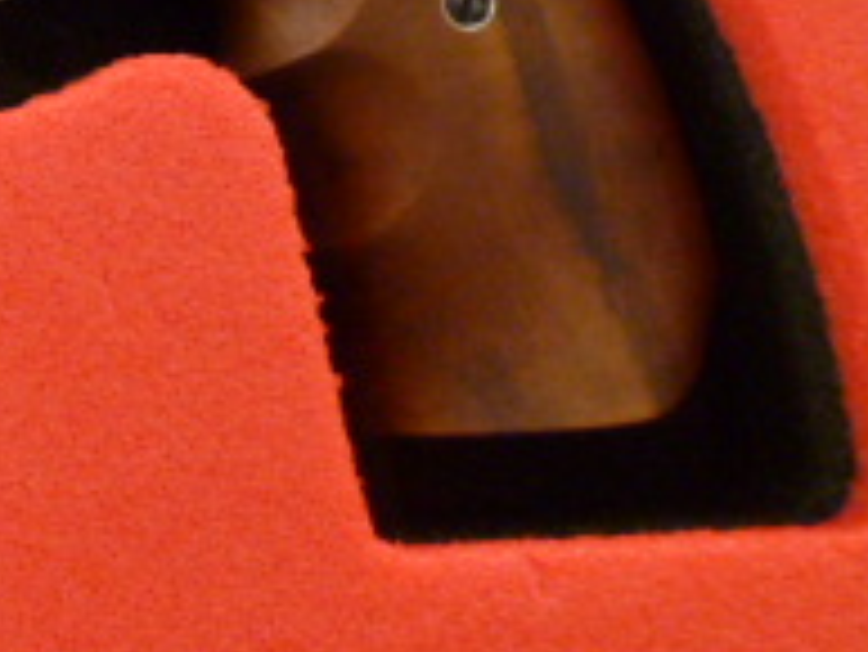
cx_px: -531
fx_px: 2333
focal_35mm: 93
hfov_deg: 18.1
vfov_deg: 15.1
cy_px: -229
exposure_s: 1/8
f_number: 3.3
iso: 400
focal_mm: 5
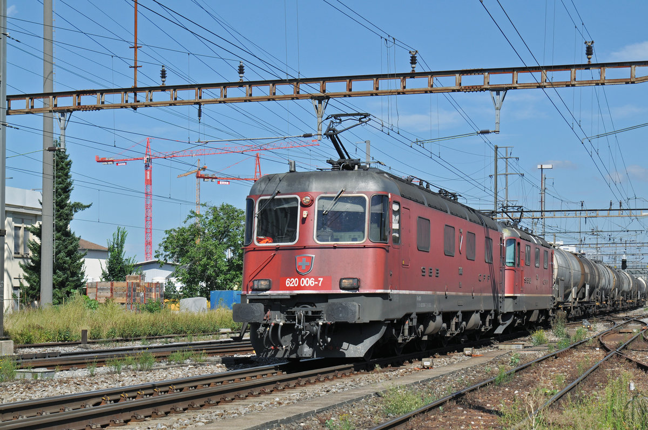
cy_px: 215
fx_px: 1294
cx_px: 324
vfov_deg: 18.9
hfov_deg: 28.1
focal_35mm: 72
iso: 200
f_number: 4.5
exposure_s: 1/2000
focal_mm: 48
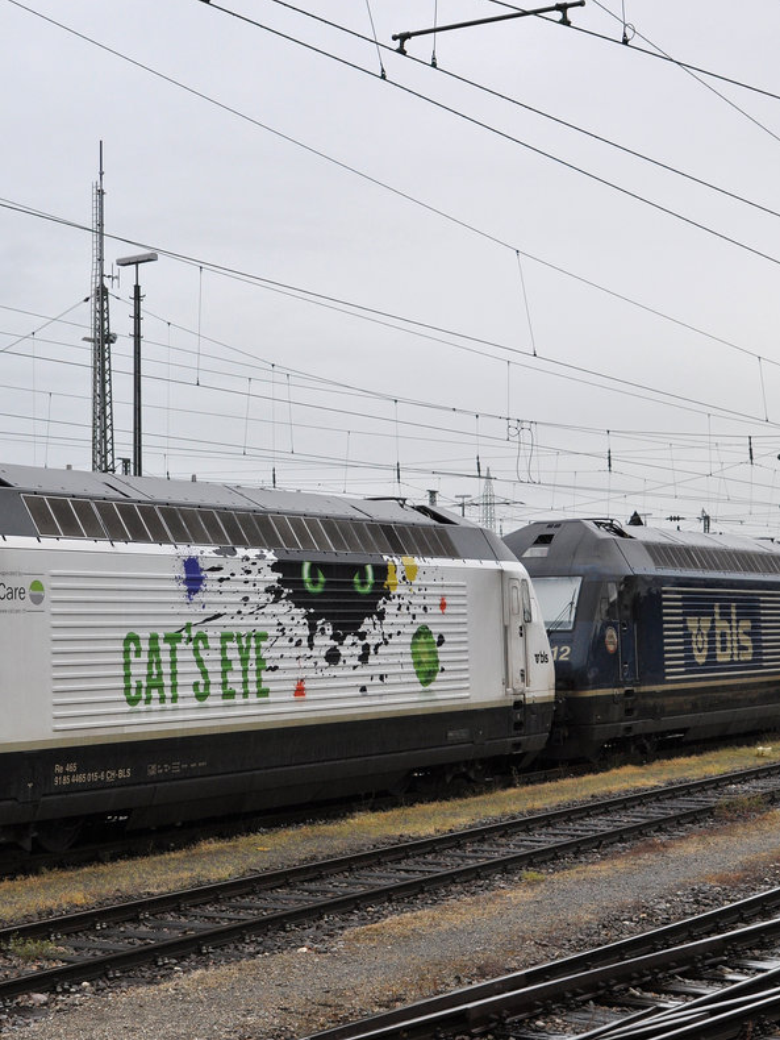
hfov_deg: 20.9
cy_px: 522
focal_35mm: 70
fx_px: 2102
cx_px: 210
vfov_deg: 27.8
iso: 500
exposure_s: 1/100
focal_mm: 32
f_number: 5
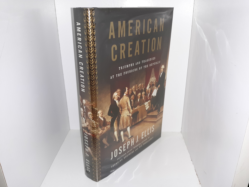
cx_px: 124
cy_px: 94
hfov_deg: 63.4
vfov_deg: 49.7
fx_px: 201
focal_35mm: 28
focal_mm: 3.7
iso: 50
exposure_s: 1/100
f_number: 1.7
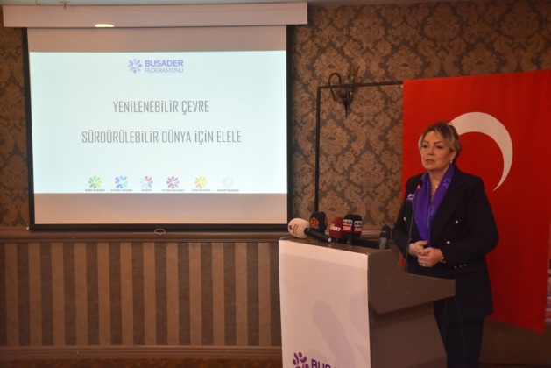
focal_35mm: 48
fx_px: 735
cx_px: 276
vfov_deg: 28.1
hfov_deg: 41.1
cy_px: 184
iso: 1000
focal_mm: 32
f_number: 4
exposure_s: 1/60
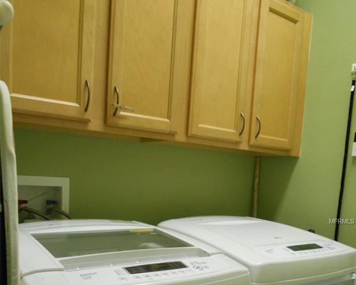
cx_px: 178
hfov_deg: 52.8
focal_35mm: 34
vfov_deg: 41.8
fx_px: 358
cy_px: 222
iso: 360
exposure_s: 1/30
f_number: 3.2
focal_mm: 4.6
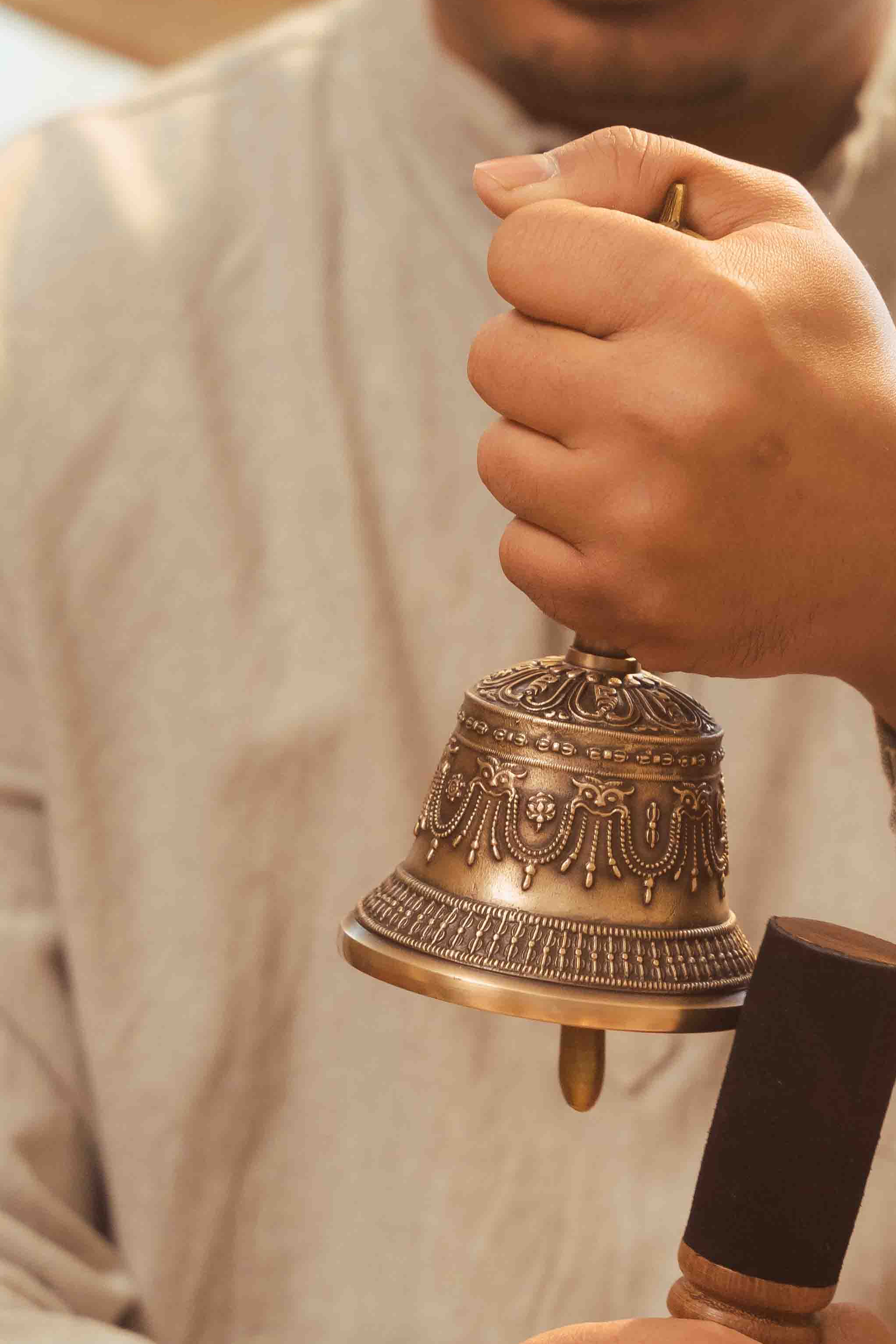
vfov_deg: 11.6
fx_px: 6605
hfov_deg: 7.7
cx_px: 692
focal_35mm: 177
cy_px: 853
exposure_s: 1/125
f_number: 2.8
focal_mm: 70
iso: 640
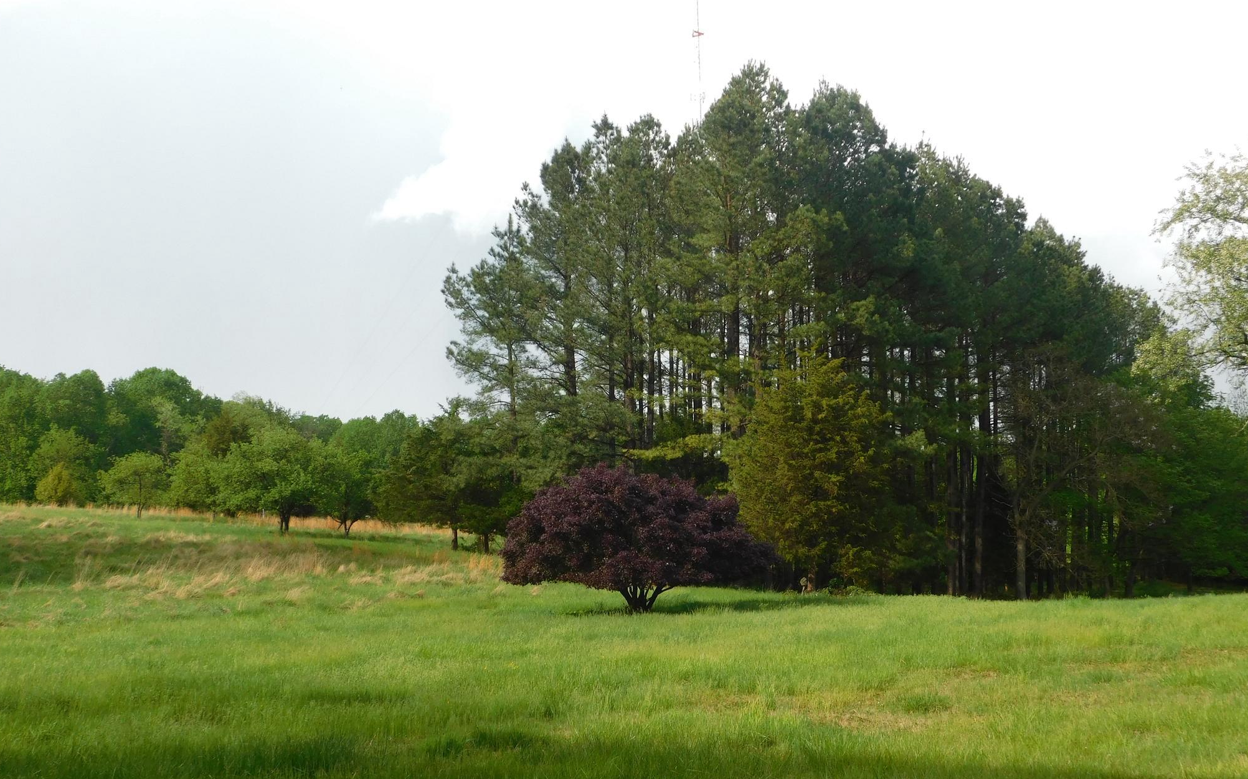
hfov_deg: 50.4
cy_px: 407
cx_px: 619
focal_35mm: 39
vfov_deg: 32.8
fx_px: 1326
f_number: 3.5
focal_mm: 6.3
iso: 125
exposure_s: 1/800
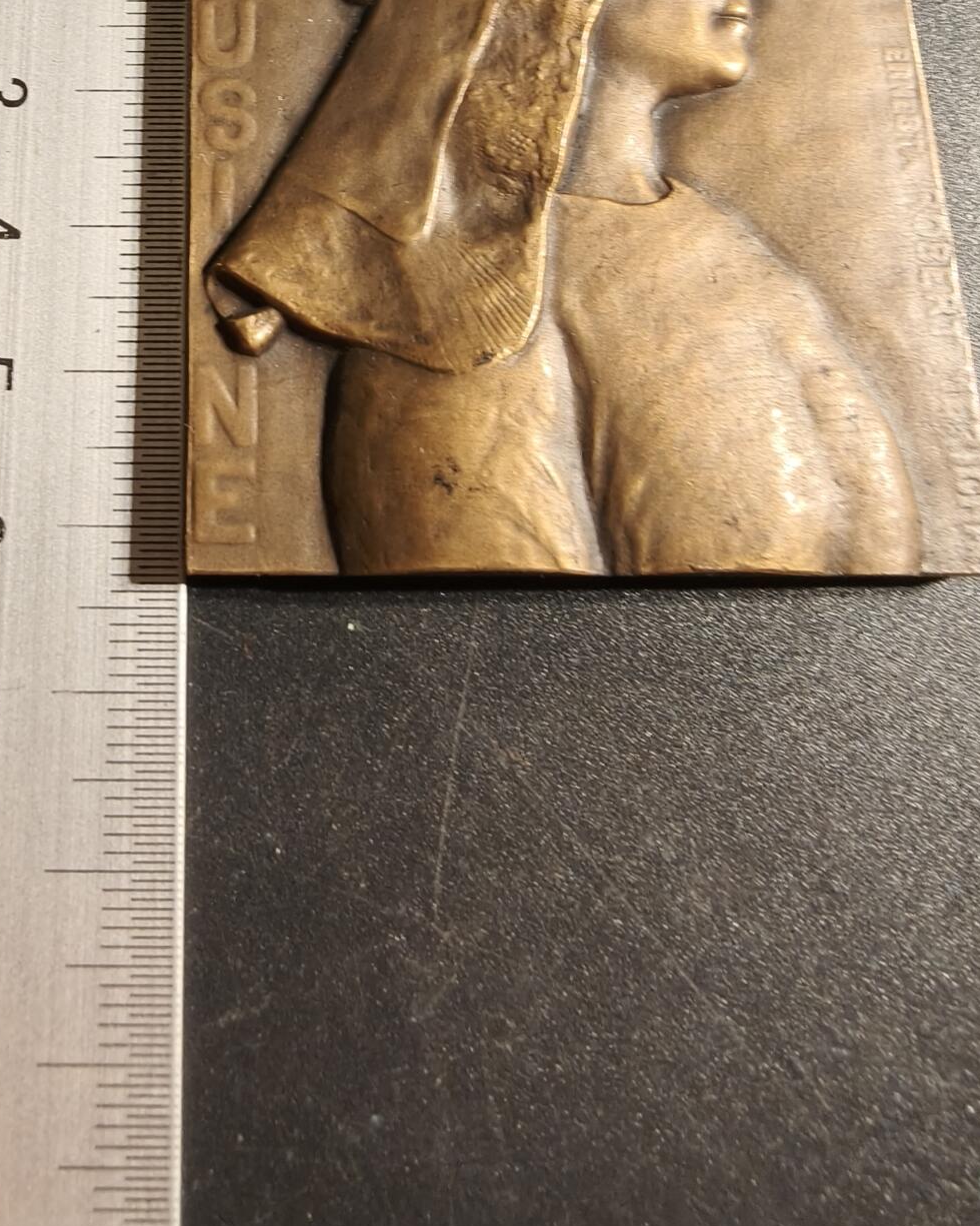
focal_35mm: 33
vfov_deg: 53.3
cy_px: 419
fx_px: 1196
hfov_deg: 44.5
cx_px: 468
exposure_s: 1/50
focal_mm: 2.32
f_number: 2
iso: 160
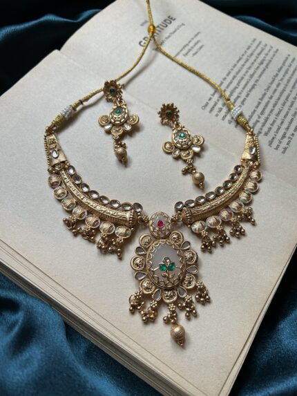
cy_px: 198
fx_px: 297
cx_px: 148
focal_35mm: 26
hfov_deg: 53.1
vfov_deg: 67.3
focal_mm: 5.7
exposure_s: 1/121
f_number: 1.5
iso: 125
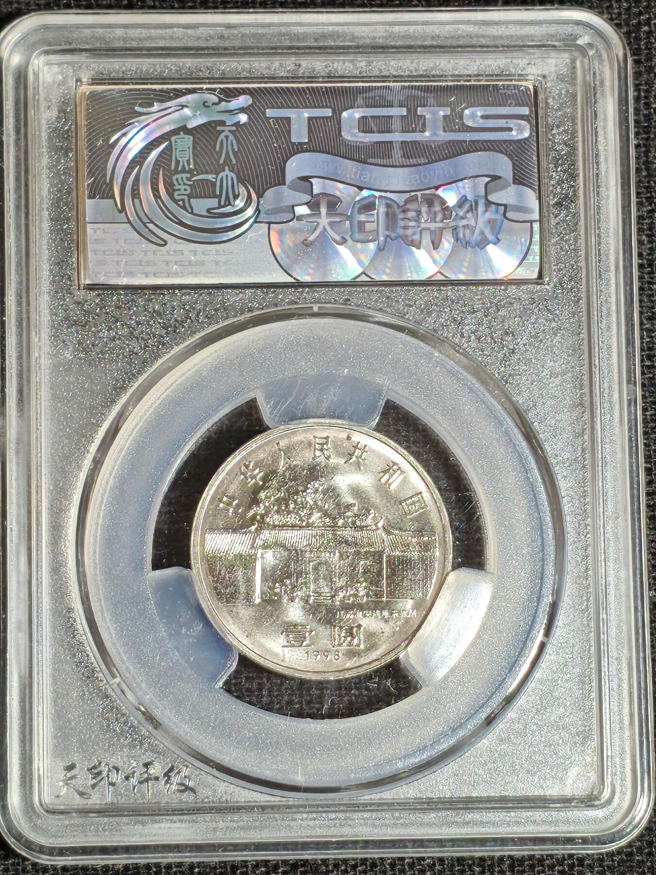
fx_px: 3184
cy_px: 438
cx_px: 328
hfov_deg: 11.8
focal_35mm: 126
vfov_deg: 15.6
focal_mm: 4.94
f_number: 1.5
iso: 50
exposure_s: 1/241
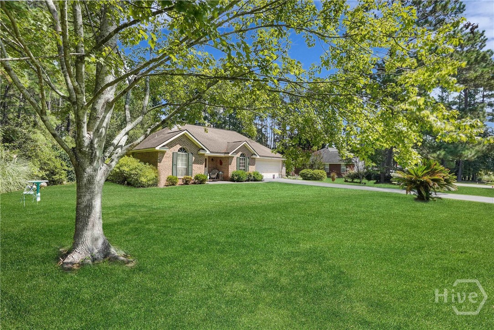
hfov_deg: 96.7
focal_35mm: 16
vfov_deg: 73.8
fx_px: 220
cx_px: 247
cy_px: 165
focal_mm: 16
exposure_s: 1/1000
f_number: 9
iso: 1000
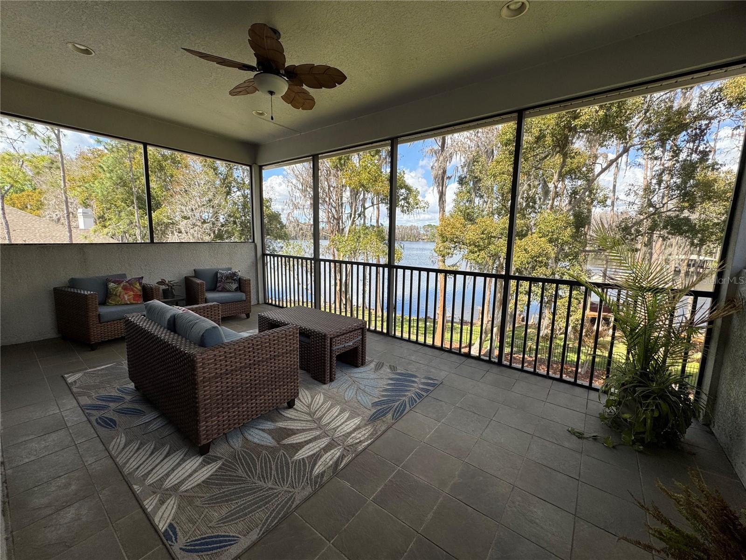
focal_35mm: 14
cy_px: 280
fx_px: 302
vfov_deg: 85.7
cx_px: 373
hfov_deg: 102.1
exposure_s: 1/423
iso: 40
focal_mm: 2.22
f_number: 2.2
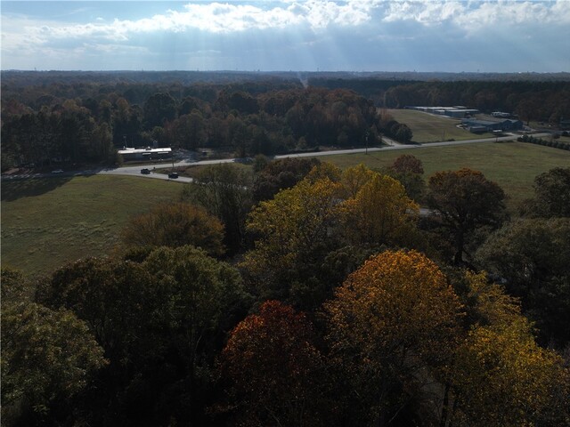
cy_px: 214
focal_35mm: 24
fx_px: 395
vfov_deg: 56.8
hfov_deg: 71.6
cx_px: 285
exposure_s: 1/1000
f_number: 2.8
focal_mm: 12.29
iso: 120
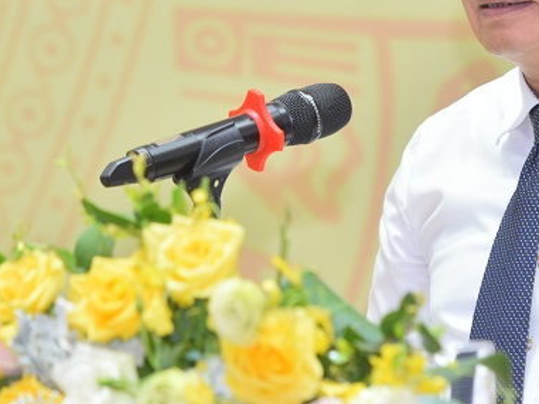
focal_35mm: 391
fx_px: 6090
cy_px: 57
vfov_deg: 3.8
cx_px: 349
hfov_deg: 5.1
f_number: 3.5
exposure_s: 1/160
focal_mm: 155
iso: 1000
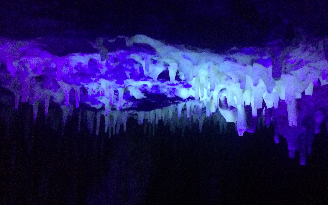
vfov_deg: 36.3
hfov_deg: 55.2
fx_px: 313
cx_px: 181
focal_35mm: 35
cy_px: 107
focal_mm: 4.15
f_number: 2.2
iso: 640
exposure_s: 1/15
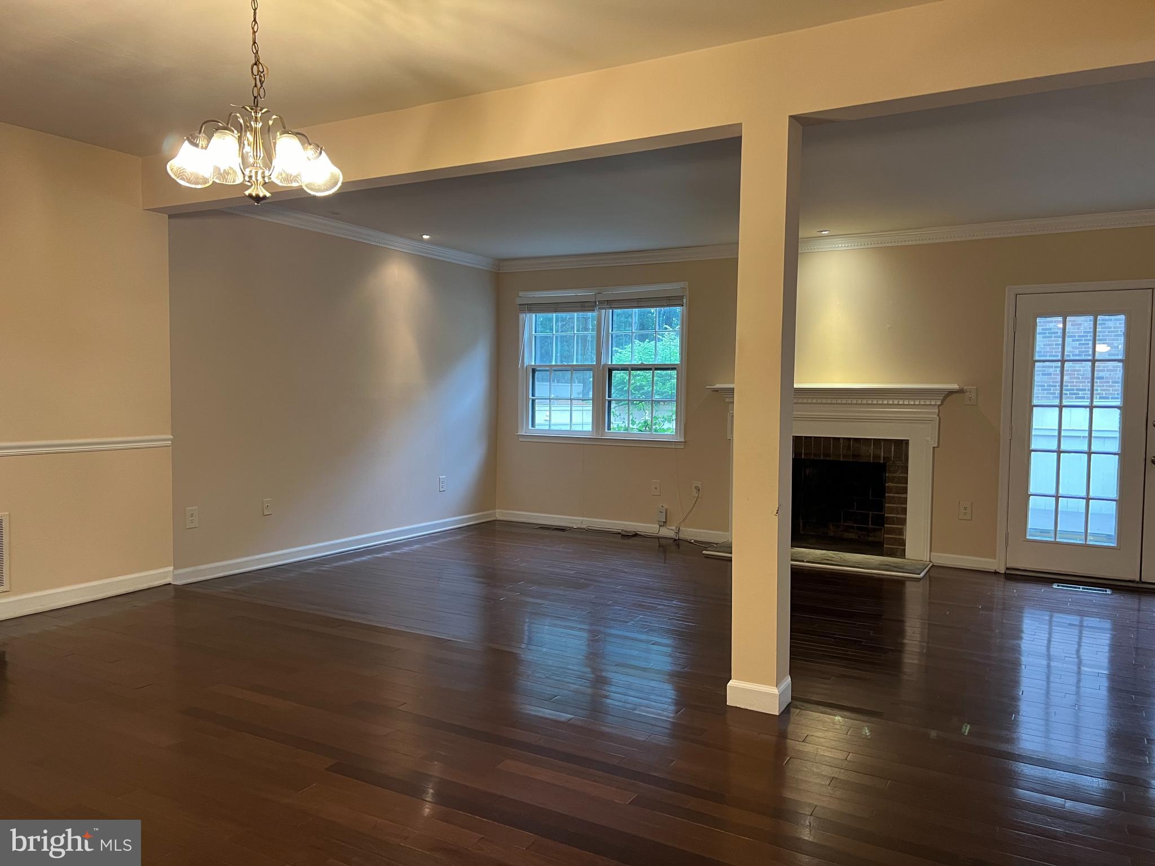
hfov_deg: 67.3
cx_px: 578
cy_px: 433
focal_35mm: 26
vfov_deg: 53.1
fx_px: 868
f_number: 1.5
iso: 200
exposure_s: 1/60
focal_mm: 5.7
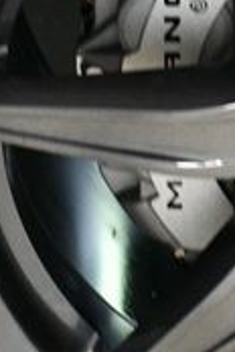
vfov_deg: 7.2
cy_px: 119
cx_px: 444
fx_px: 2810
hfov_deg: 4.7
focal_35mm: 287
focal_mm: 52
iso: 3200
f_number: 4.8
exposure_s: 1/60
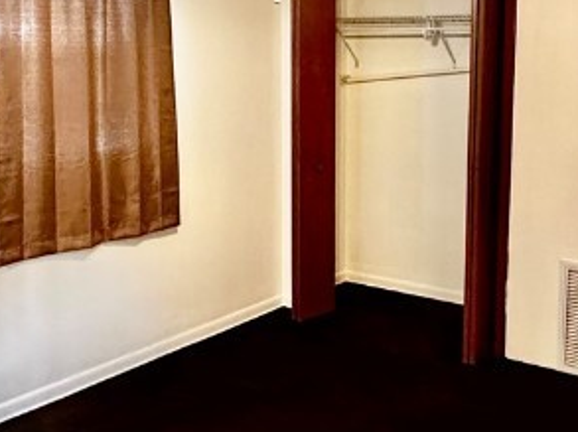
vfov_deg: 29.5
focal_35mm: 49
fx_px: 817
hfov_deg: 38.9
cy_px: 152
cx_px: 335
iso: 640
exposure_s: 1/60
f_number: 2.2
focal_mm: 2.22
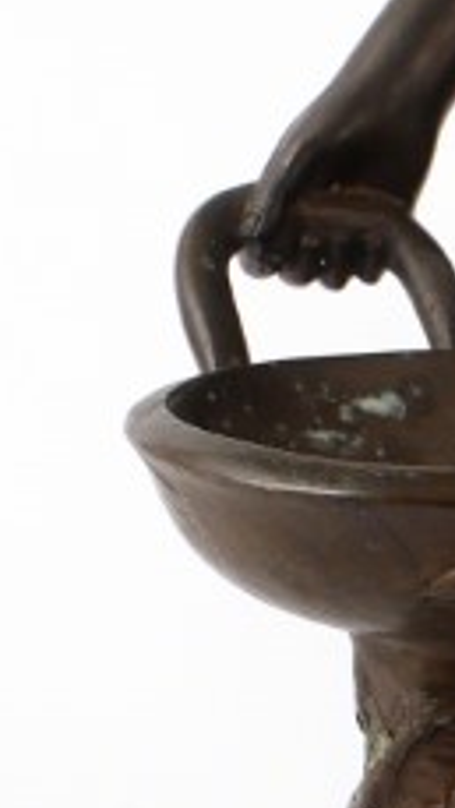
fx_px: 10155
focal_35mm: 474
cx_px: 866
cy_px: 222
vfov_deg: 4.6
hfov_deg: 2.6
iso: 200
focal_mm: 46
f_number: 8
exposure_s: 1/100
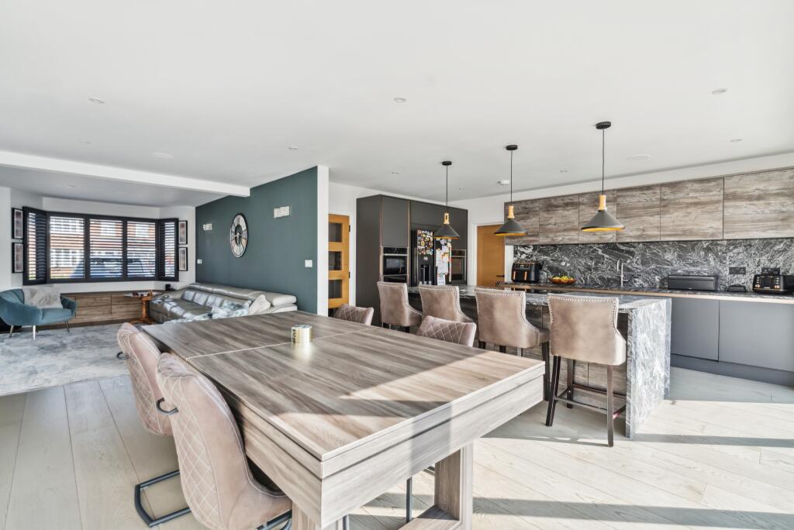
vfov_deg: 73.8
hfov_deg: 96.7
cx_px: 397
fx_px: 353
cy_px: 265
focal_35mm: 16
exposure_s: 1/100
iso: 640
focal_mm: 16
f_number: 8
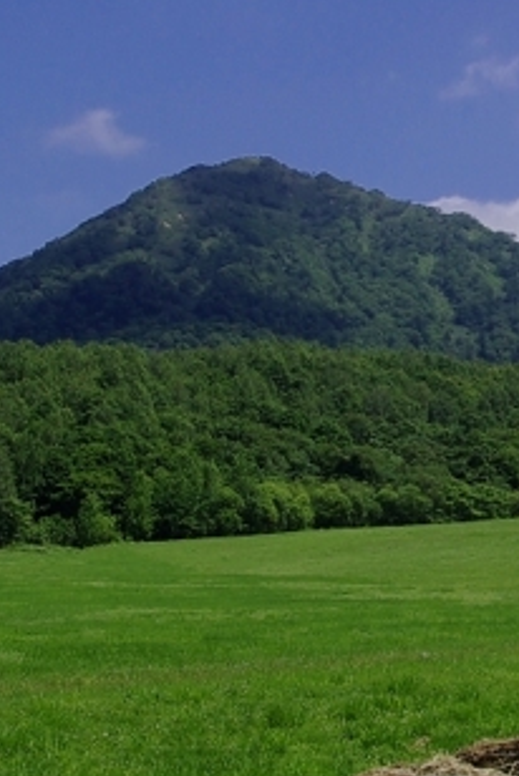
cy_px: 295
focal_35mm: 85
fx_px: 1828
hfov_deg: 16.0
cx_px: 460
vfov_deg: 23.9
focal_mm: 17.01
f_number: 11
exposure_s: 1/125
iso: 100
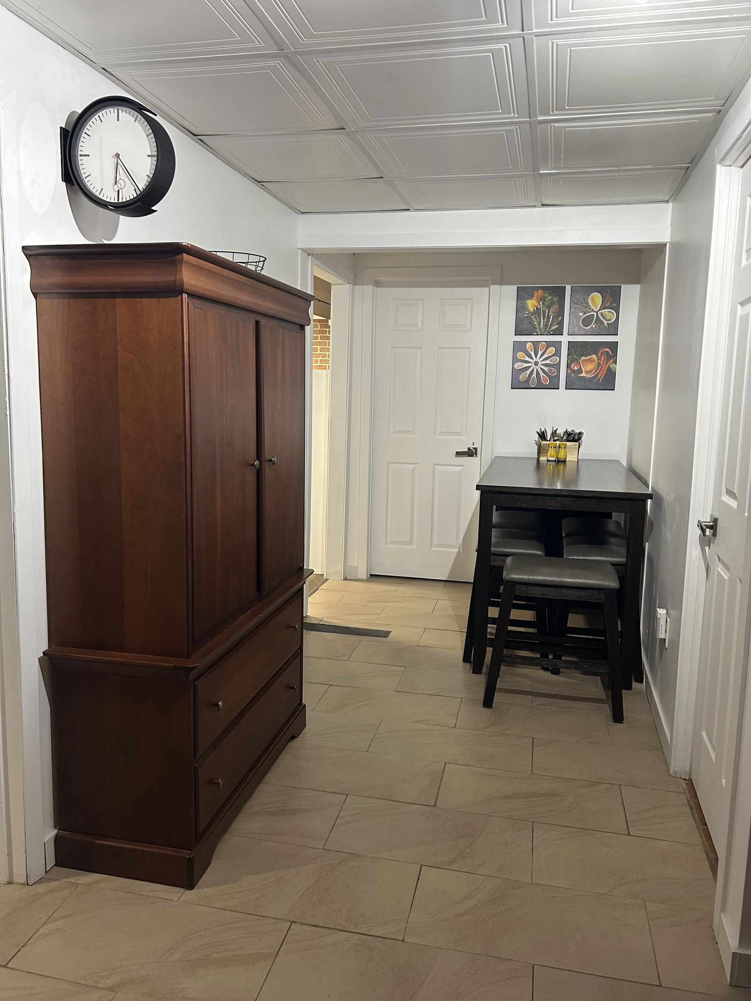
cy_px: 500
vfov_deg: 67.3
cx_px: 376
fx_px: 752
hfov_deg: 53.1
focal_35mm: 26
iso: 160
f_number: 1.5
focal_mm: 5.7
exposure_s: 1/60
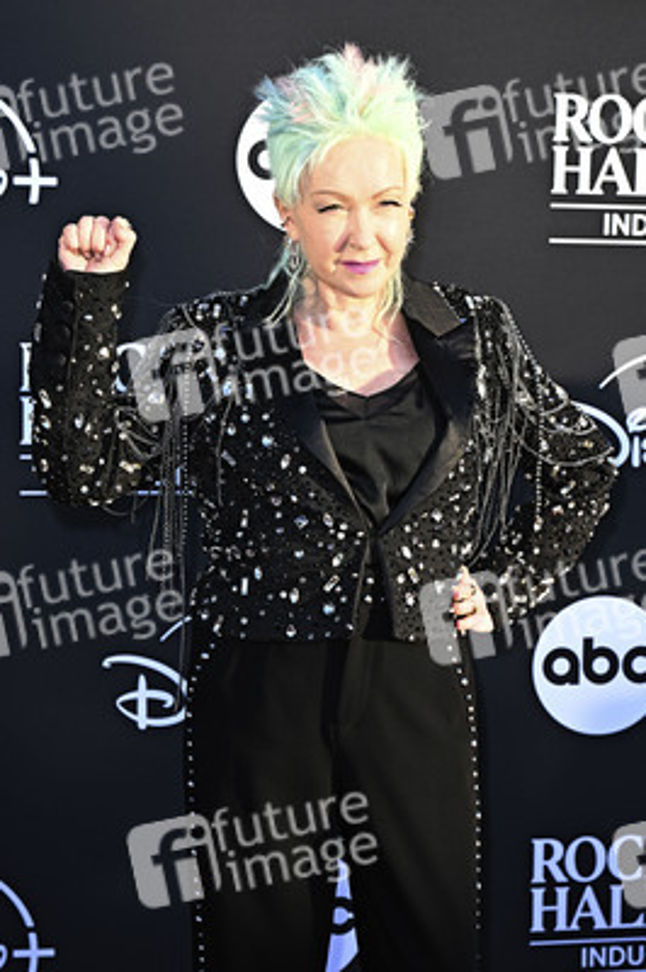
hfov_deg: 22.6
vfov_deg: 33.4
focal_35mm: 60
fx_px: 1618
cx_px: 323
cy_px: 486
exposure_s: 1/320
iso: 320
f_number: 7.1
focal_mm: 60
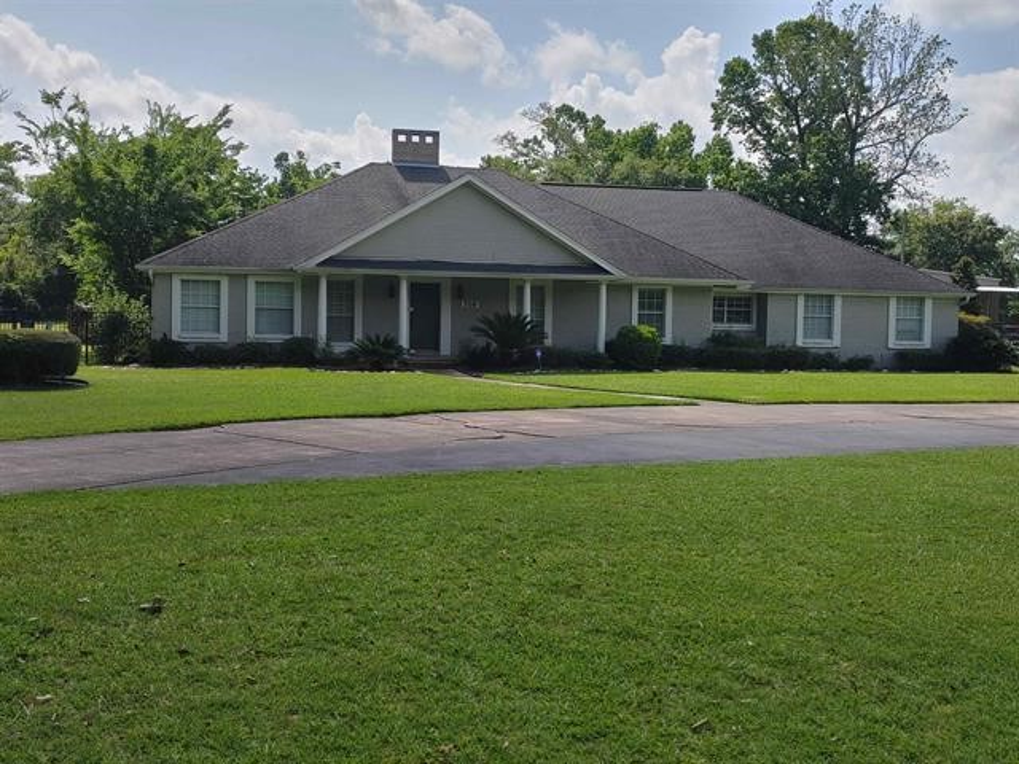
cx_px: 510
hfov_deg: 51.4
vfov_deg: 39.7
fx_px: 1060
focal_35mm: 36
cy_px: 382
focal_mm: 5.58
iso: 50
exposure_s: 1/1961
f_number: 1.8
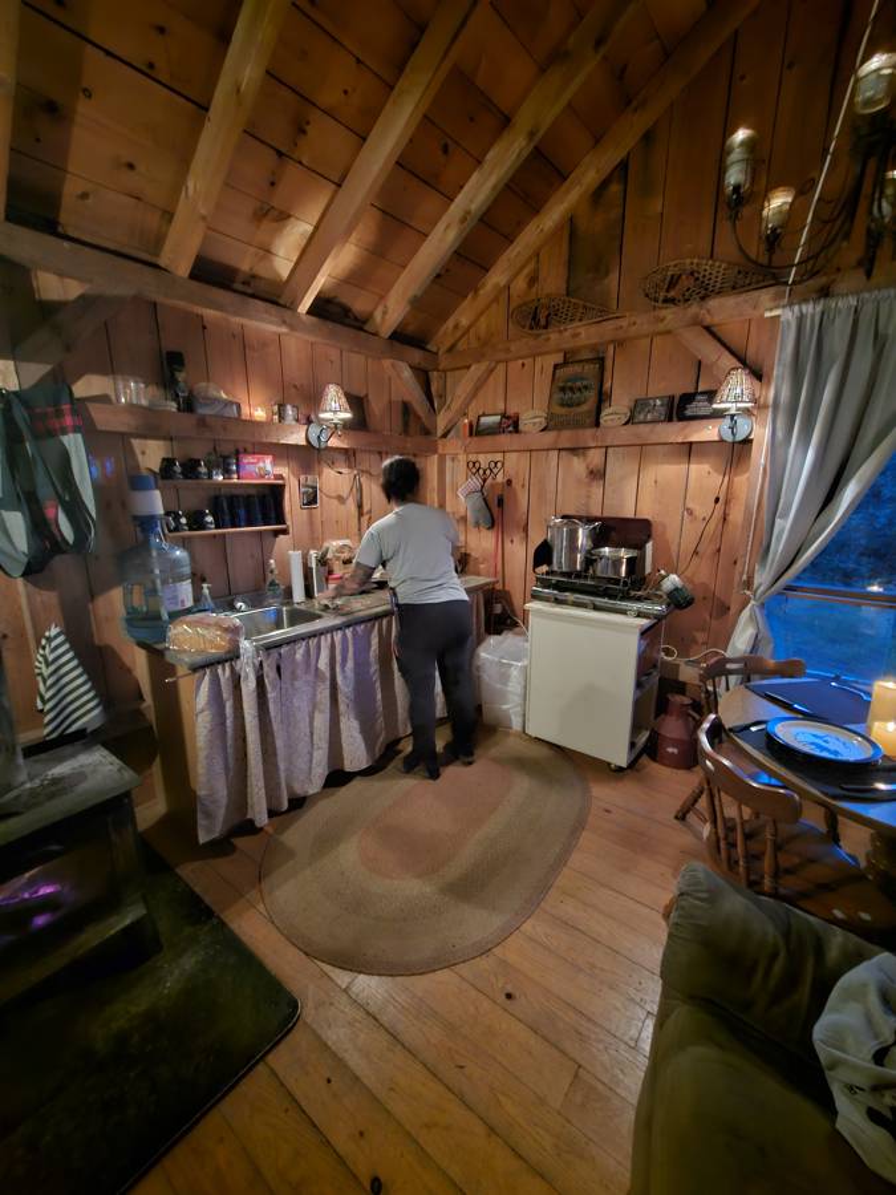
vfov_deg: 106.2
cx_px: 448
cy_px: 598
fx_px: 449
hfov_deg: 89.9
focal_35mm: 13
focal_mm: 2.2
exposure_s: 1/9
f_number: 2.2
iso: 800
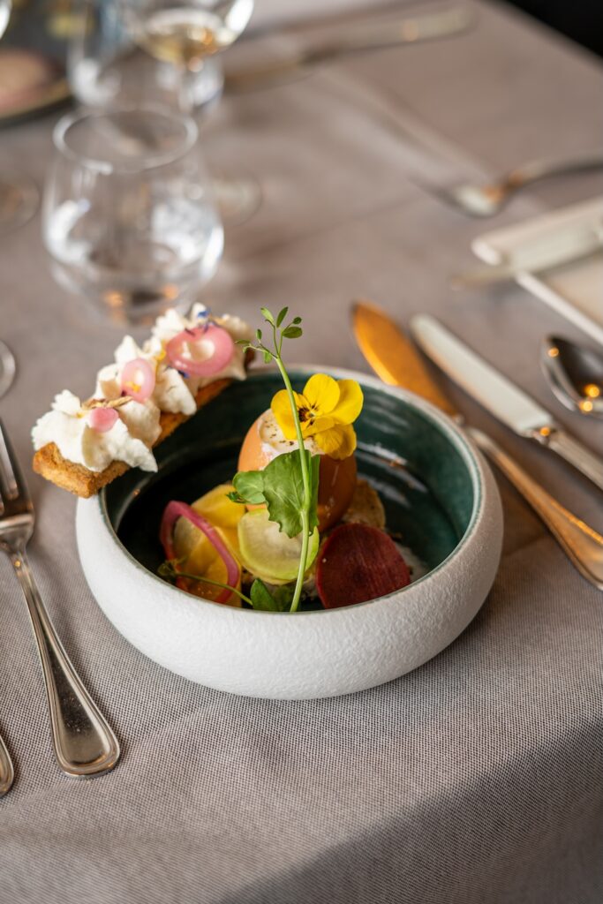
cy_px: 452
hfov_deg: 27.0
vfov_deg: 39.6
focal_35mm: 50
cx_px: 302
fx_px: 1256
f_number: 2.8
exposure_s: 1/50
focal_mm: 50
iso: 200
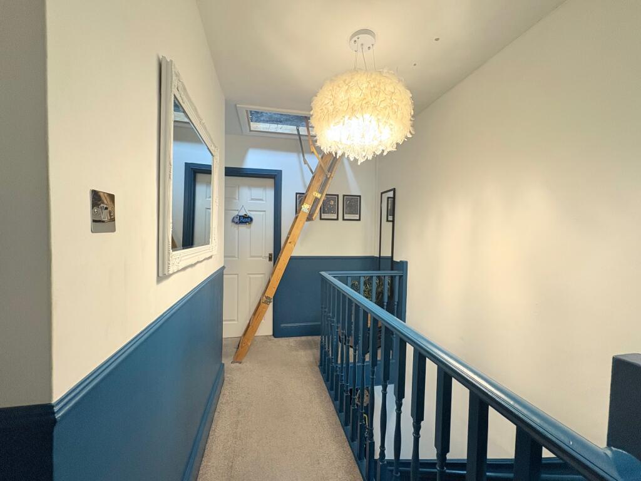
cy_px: 240
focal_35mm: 14
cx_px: 320
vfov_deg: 85.7
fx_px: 259
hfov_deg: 102.1
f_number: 2.2
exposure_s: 1/60
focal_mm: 2.22
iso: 320
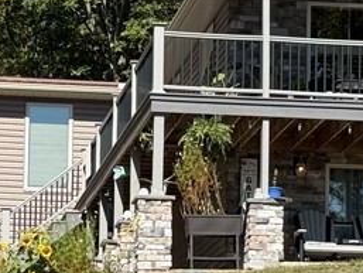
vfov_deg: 7.8
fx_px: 2004
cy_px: 255
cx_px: 82
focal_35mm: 191
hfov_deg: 10.3
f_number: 1.78
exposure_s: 1/3096
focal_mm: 6.76
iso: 64
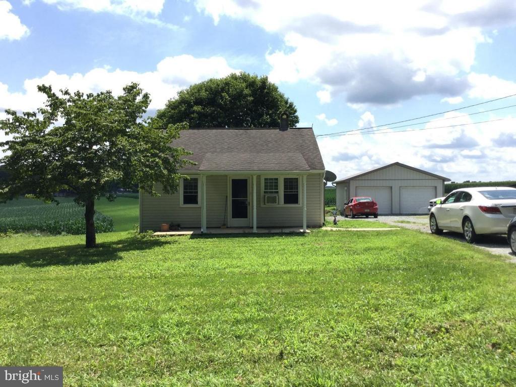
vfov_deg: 45.4
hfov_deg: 58.4
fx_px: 462
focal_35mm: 31
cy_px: 194
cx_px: 258
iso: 25
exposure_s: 1/783
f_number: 2.4
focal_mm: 3.3
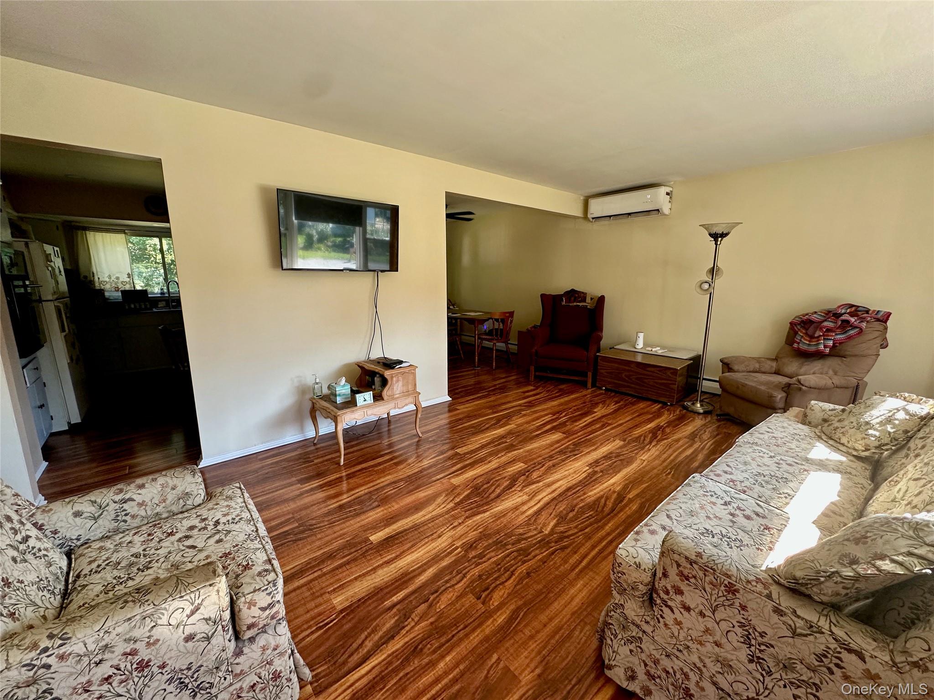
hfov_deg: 102.1
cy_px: 350
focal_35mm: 14
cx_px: 467
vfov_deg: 85.7
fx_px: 378
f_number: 2.2
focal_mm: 2.22
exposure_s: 1/99
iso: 160
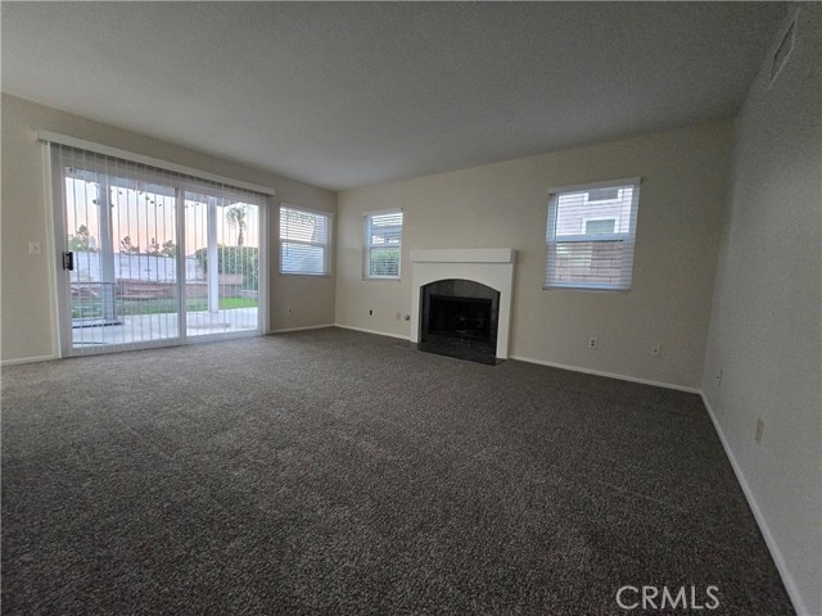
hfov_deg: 106.2
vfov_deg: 89.9
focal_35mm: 13
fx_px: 309
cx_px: 411
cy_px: 308
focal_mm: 1.7
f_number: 2.2
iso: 640
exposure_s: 1/60
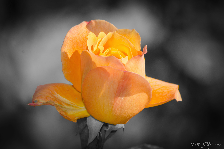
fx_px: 2049
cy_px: 74
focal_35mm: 330
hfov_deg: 6.3
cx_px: 112
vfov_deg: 4.1
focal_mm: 220
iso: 100
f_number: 10
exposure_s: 1/250
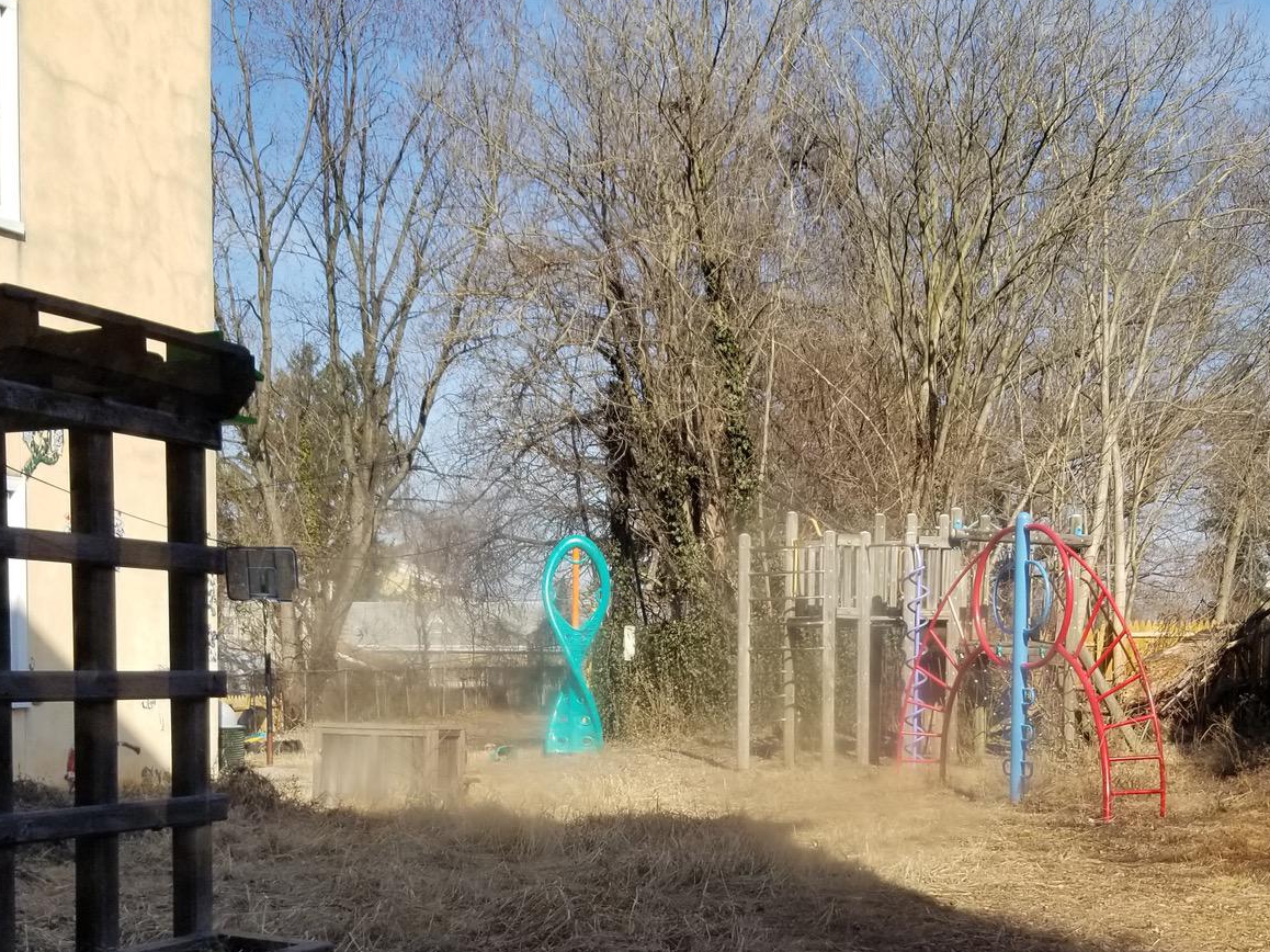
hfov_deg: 41.2
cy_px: 704
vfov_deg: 31.0
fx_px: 1687
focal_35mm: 46
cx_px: 581
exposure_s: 1/1292
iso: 50
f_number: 1.7
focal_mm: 4.25
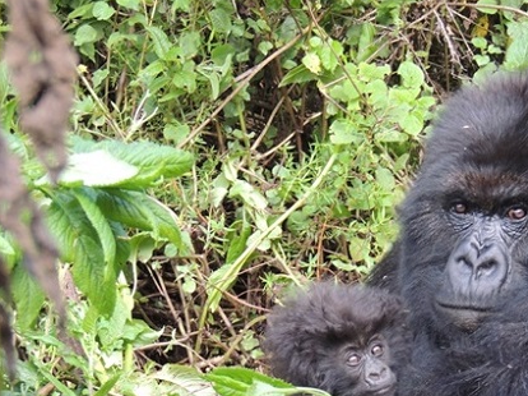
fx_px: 3095
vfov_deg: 7.3
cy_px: 305
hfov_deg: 9.8
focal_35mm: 203
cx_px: 291
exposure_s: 1/100
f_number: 4.2
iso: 360
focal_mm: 21.4
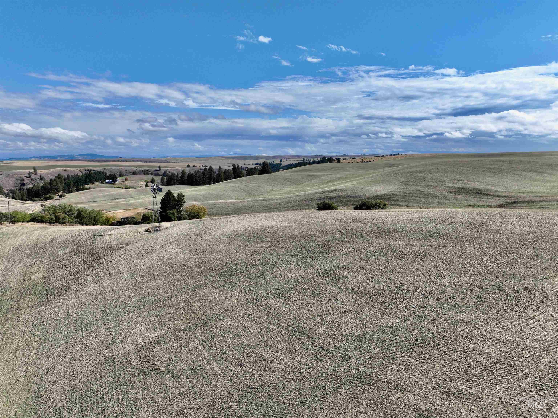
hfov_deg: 71.6
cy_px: 209
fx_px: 387
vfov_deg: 56.8
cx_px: 279
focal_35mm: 24
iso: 120
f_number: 2.8
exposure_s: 1/2000
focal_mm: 12.29
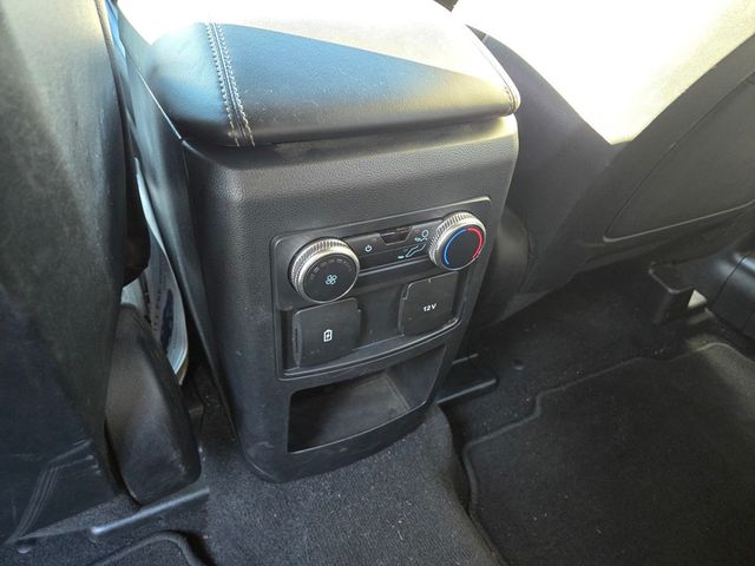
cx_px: 378
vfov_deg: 58.9
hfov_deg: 73.9
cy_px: 283
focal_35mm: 23
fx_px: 502
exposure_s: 1/60
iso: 1250
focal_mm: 5.4
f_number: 1.8
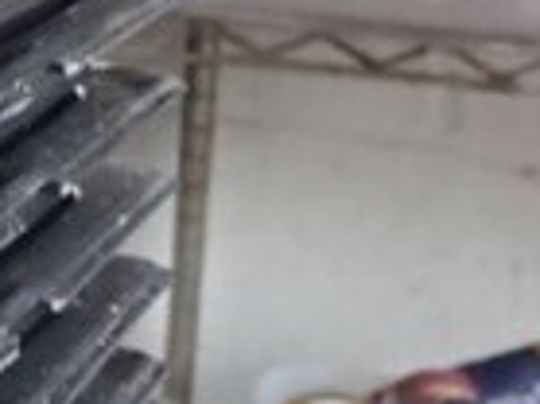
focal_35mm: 114
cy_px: 89
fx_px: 1777
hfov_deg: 14.4
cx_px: -540
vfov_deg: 12.9
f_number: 1.5
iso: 500
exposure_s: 1/25
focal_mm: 4.3
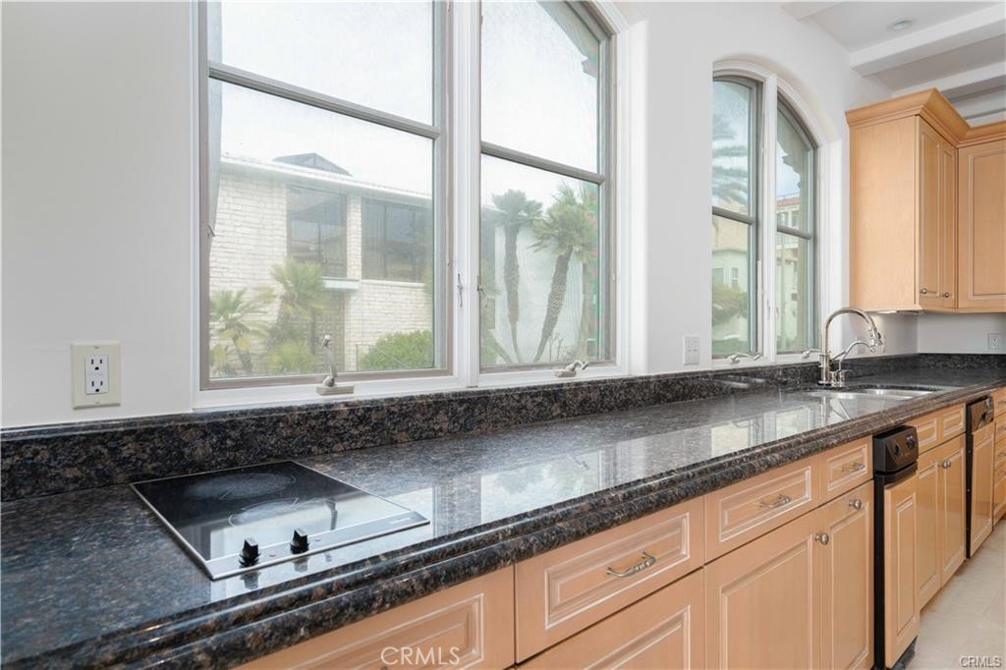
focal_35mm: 20
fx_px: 559
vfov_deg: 61.9
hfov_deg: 84.0
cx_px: 503
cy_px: 335
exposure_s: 1/90
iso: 200
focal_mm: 20
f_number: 8
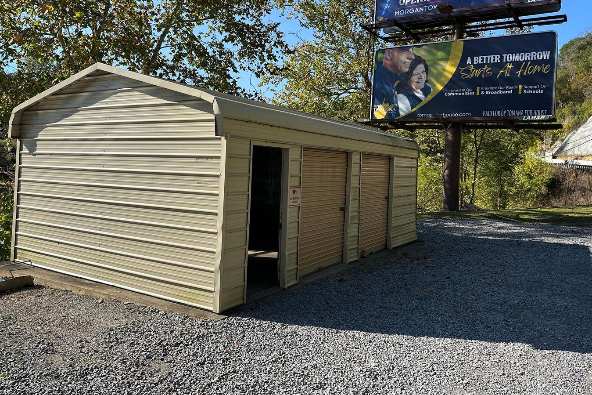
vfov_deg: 46.0
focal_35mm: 28
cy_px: 152
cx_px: 291
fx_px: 460
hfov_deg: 65.5
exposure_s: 1/3058
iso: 80
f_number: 1.78
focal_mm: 6.86
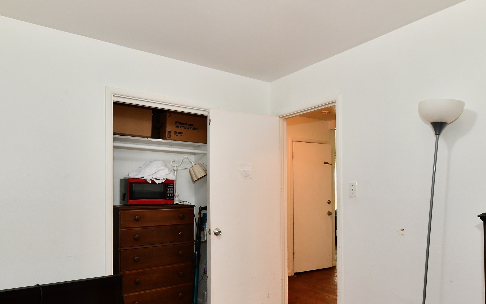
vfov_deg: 50.4
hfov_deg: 74.6
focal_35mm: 24
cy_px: 196
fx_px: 318
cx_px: 263
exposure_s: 1/60
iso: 800
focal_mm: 14
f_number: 7.1
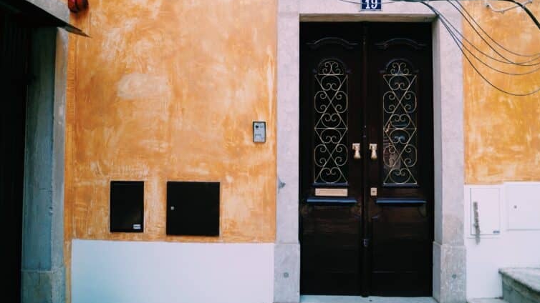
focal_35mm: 32
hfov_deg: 61.0
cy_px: 142
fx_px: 458
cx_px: 274
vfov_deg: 36.7
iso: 125
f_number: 4
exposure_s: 1/160
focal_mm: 20
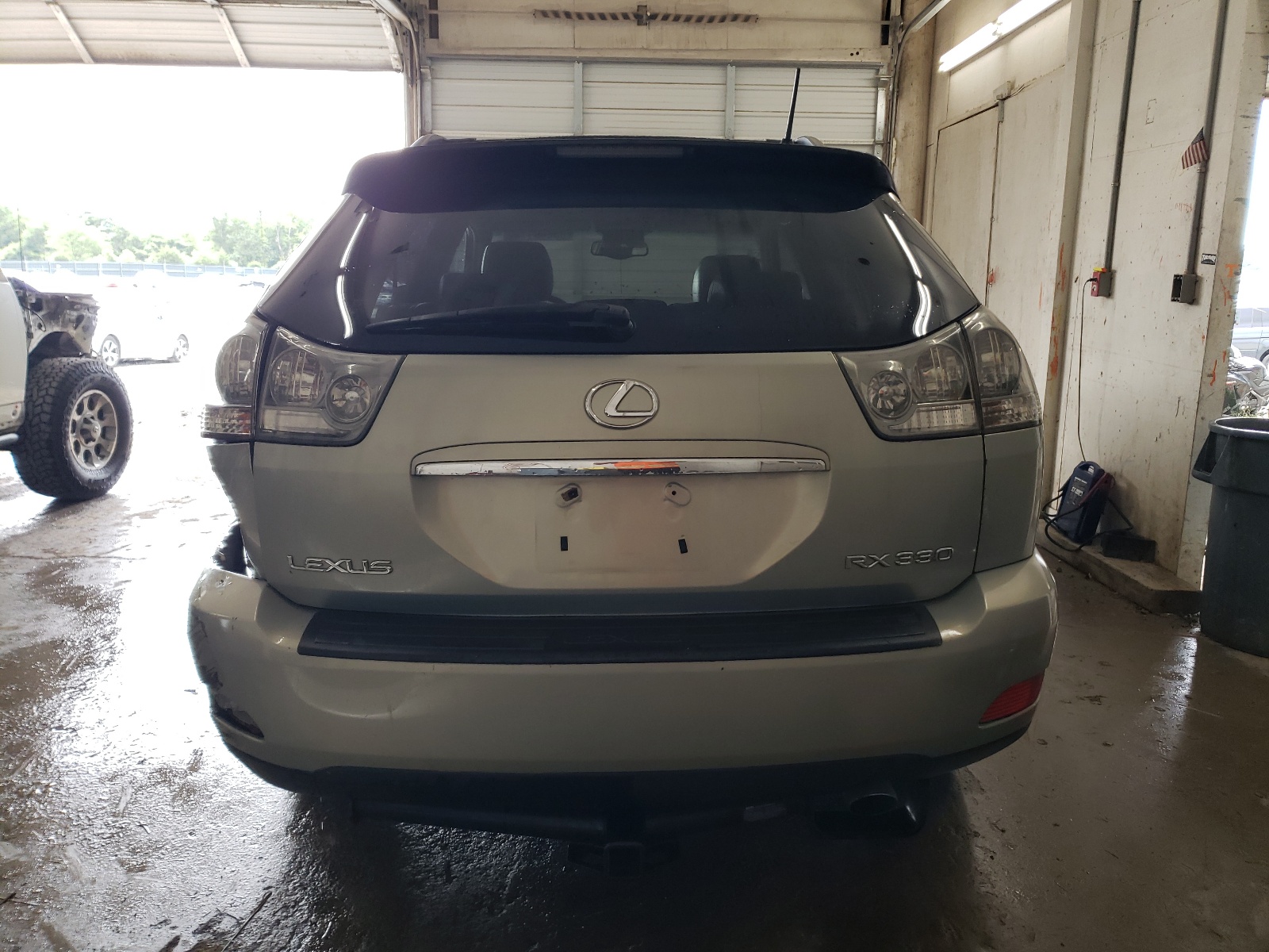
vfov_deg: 53.1
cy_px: 476
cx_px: 634
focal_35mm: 26
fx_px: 953
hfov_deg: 67.3
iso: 70
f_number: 1.5
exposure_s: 1/120
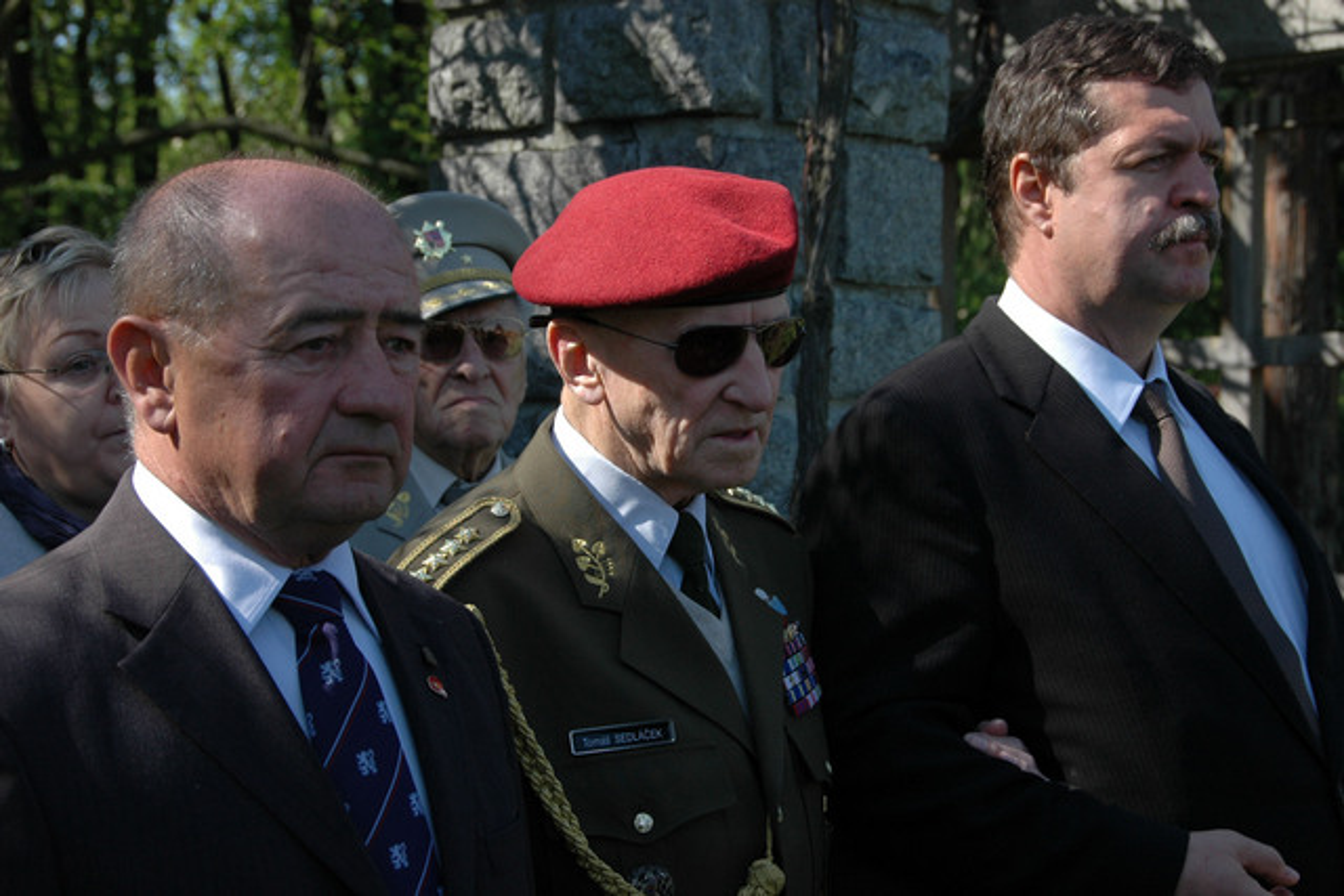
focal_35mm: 75
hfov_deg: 27.0
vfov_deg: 18.2
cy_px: 448
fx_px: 2800
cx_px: 672
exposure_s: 1/320
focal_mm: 50
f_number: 8
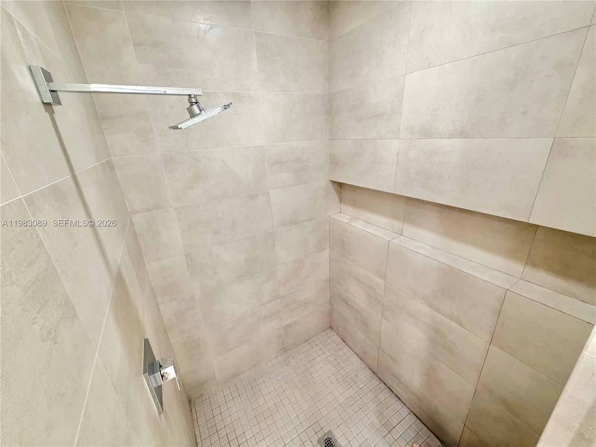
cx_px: 298
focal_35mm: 14
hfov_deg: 102.1
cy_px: 224
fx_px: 241
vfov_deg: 85.7
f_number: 2.2
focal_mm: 2.22
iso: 250
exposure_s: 1/60
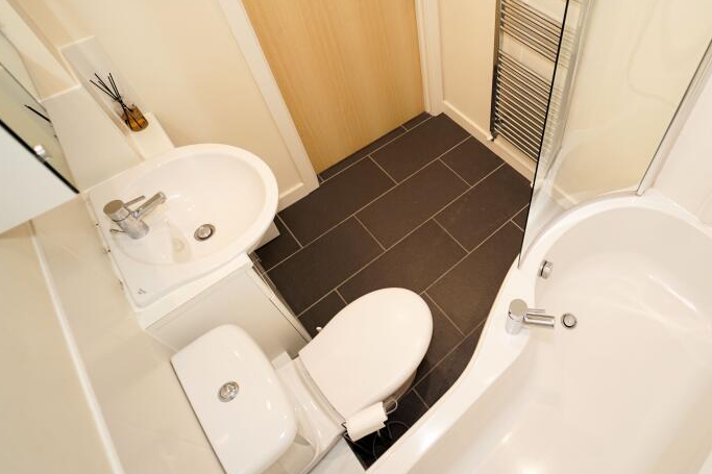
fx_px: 415
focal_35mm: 21
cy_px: 159
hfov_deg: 77.6
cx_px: 495
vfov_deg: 58.2
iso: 100
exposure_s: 1/60
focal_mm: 14
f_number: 2.8
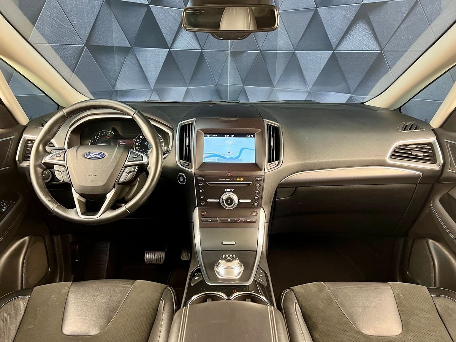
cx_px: 228
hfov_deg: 67.3
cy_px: 171
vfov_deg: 53.1
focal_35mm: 26
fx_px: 343
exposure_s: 1/54
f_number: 1.5
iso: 400
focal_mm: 5.7
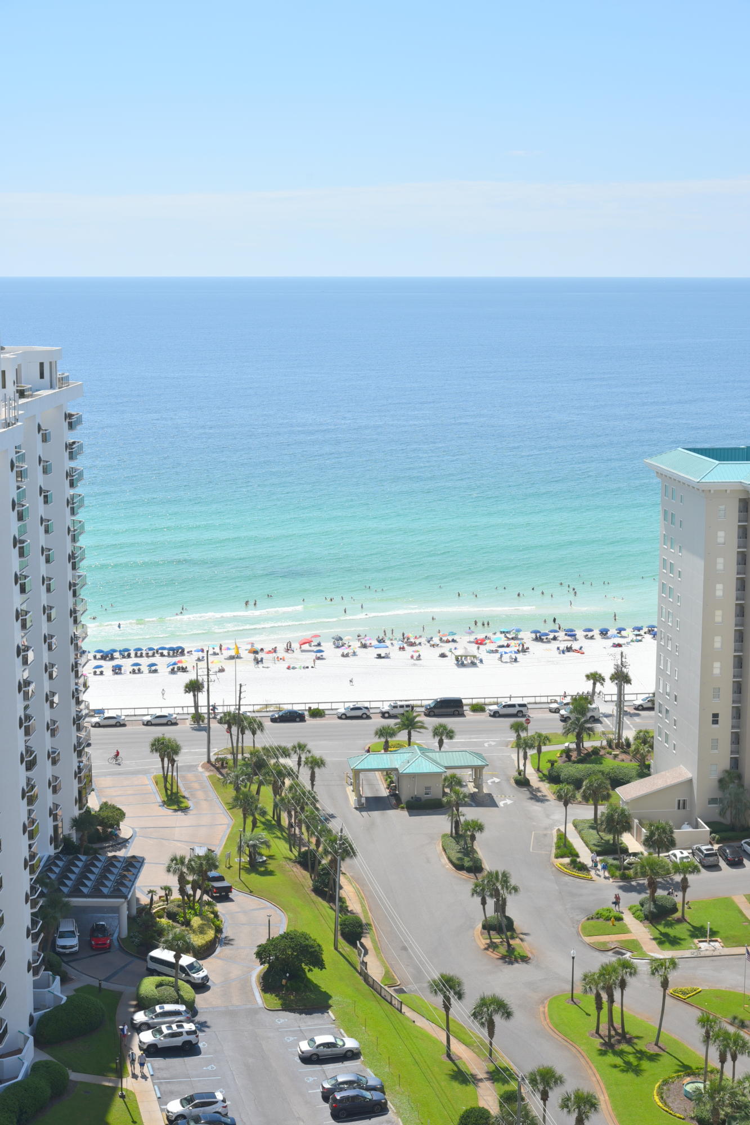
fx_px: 1719
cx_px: 375
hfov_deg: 24.6
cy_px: 562
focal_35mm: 55
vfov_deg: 36.2
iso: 200
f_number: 11
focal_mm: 55
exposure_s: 1/500
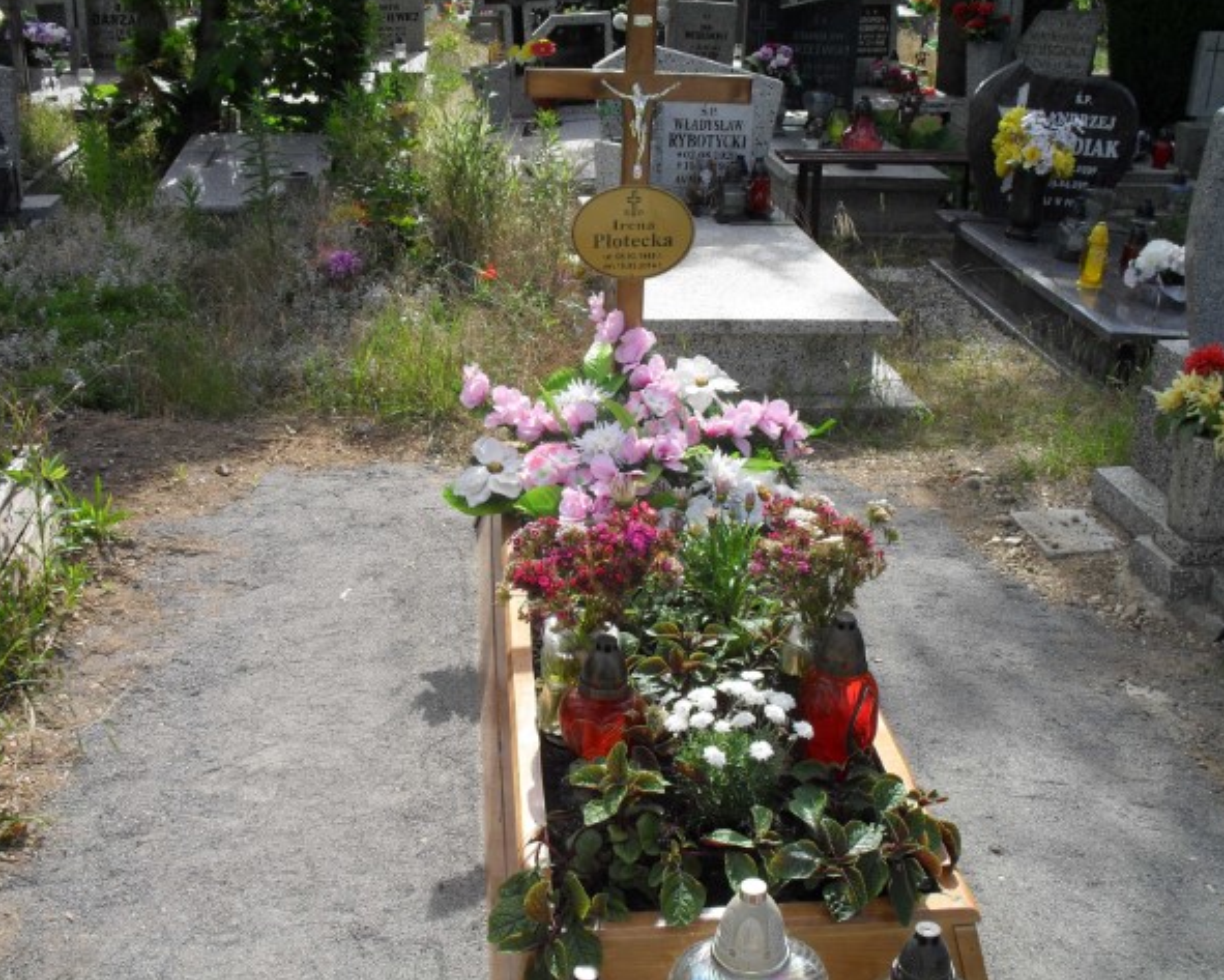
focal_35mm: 37
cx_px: 617
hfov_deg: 49.1
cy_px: 491
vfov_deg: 40.1
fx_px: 1341
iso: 100
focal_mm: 6.3
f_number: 8.4
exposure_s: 1/125
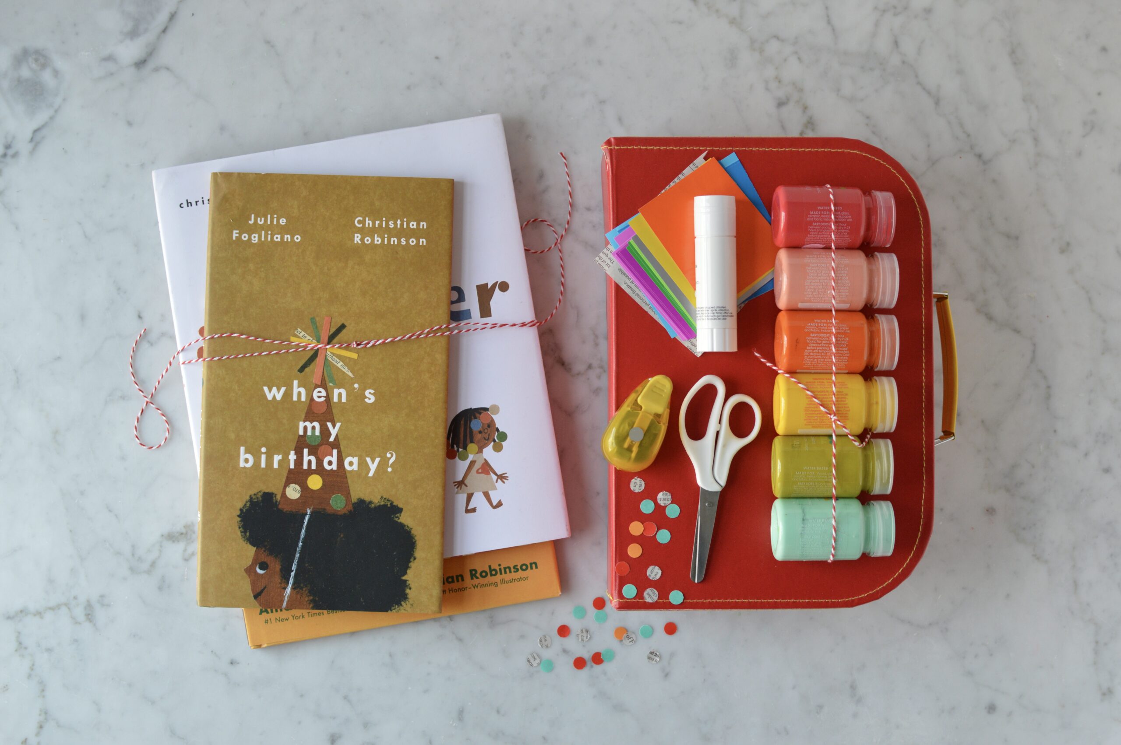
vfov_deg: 25.7
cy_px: 372
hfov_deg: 37.9
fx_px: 1633
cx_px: 560
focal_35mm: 52
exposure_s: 1/60
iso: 400
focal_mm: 35
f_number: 4
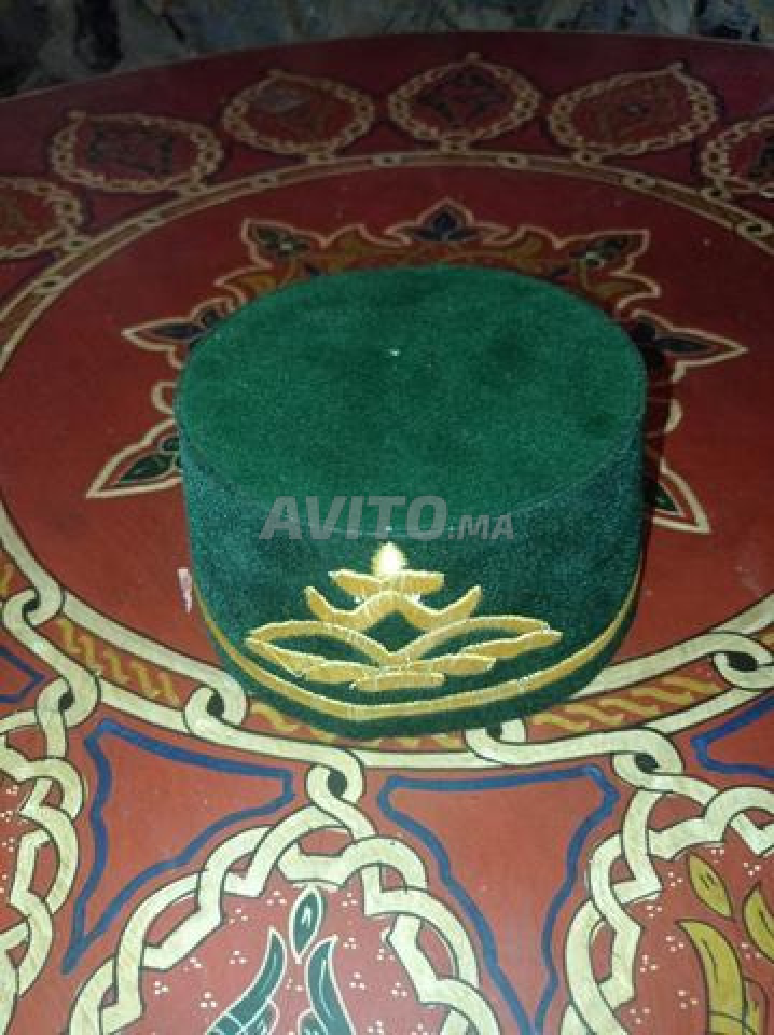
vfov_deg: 63.5
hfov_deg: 49.7
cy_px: 518
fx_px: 836
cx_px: 387
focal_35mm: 28
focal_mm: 4.74
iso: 417
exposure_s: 1/25
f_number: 1.79
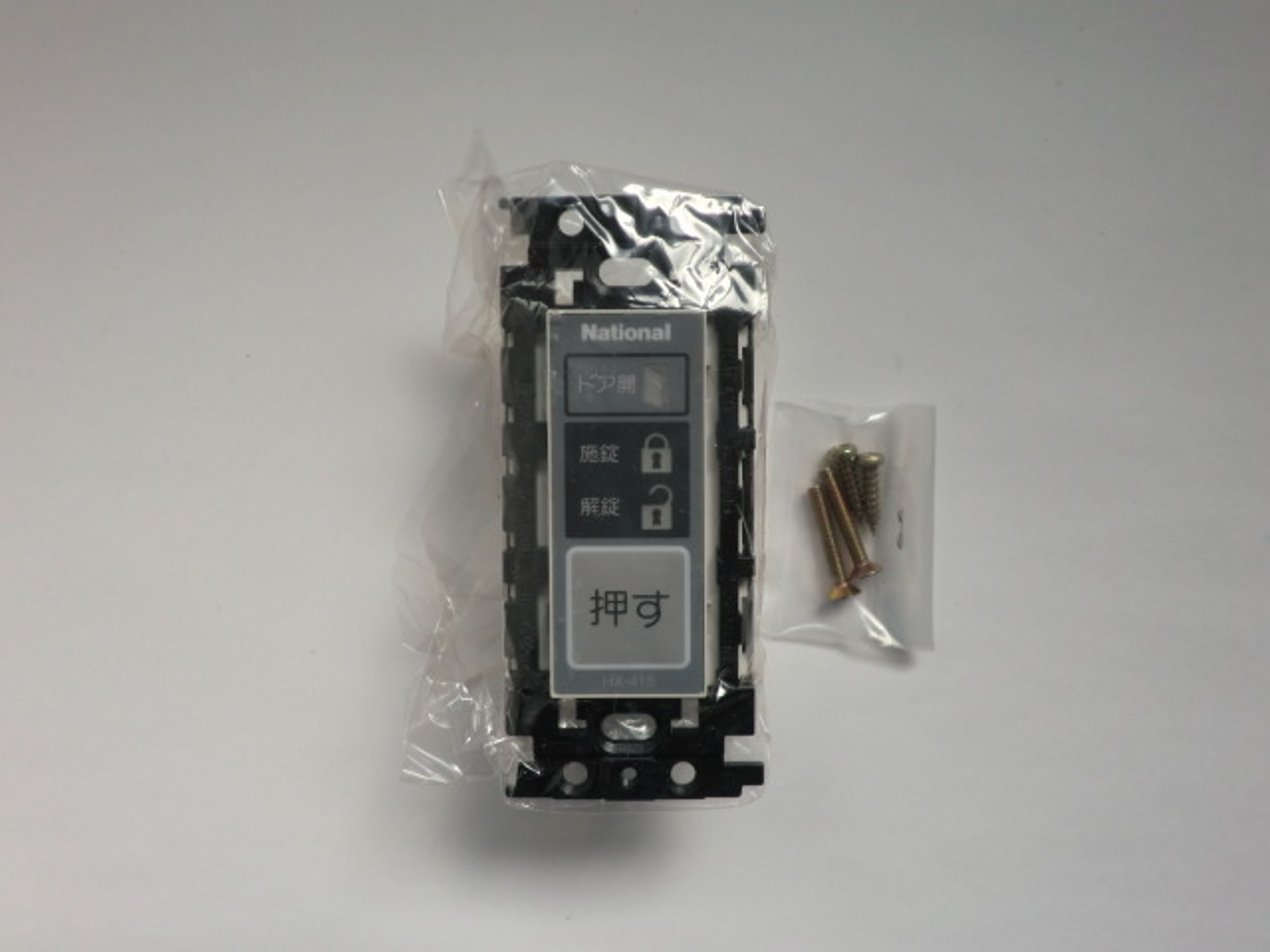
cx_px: 635
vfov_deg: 53.1
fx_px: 954
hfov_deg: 67.3
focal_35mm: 26
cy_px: 476
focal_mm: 4.7
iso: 50
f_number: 7.9
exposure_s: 1/125
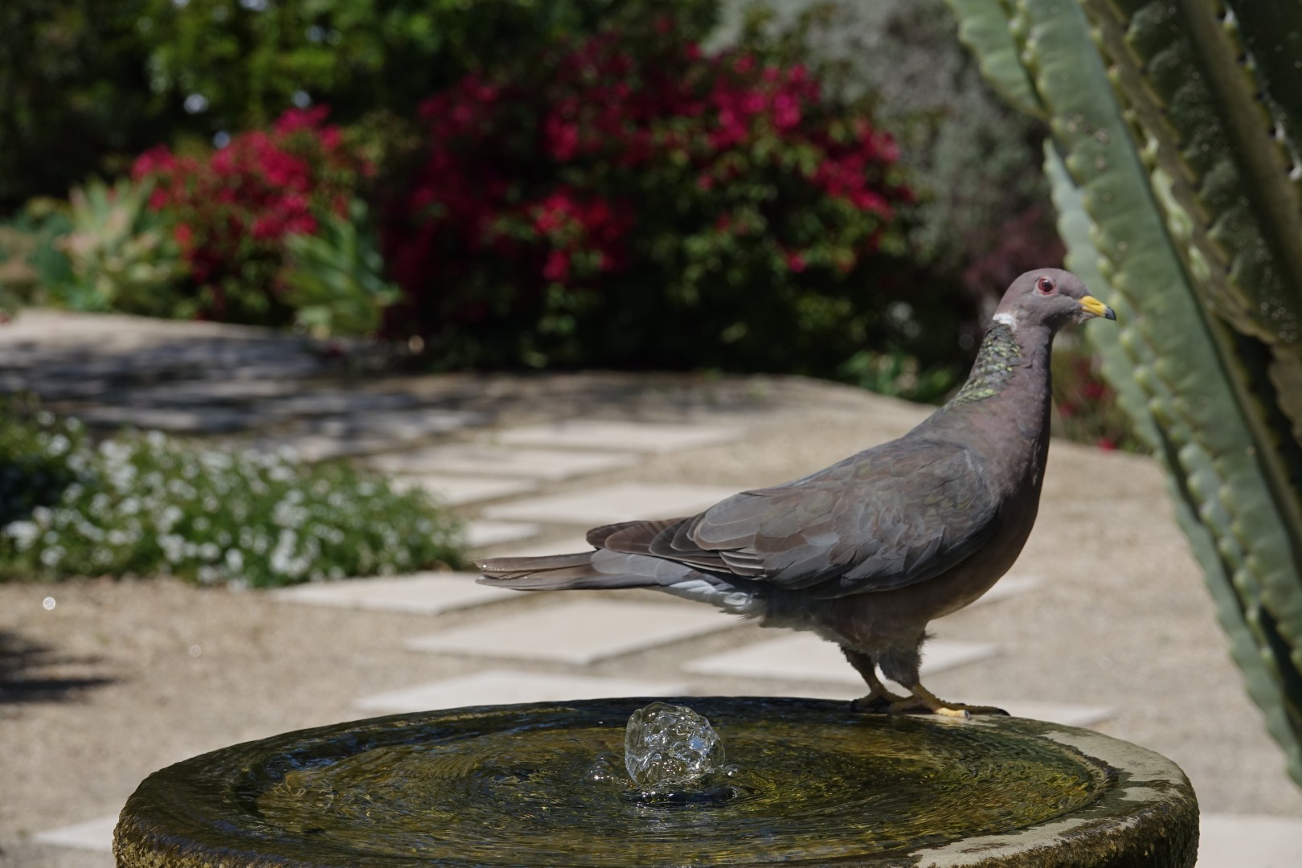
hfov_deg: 17.8
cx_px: 651
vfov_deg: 11.9
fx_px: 4159
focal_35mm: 115
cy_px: 434
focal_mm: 42.08
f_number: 5
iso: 100
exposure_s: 1/1000
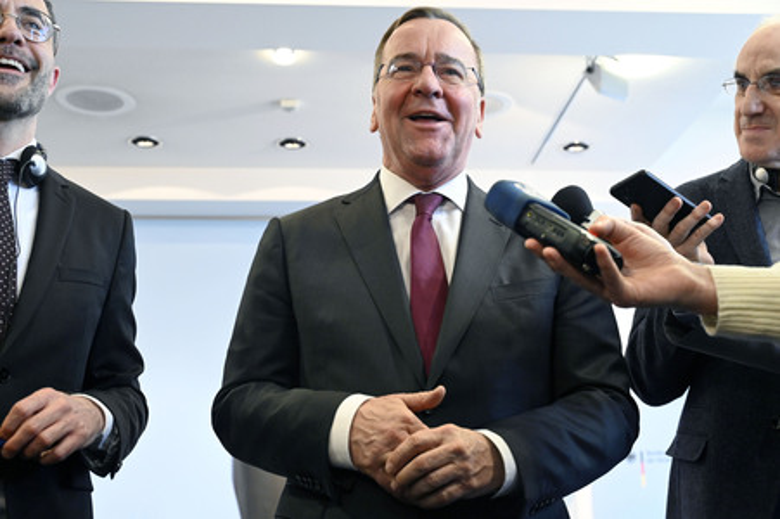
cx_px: 390
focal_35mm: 45
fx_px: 974
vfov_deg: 29.8
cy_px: 260
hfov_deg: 43.6
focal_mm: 45
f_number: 5
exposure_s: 1/200
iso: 6400
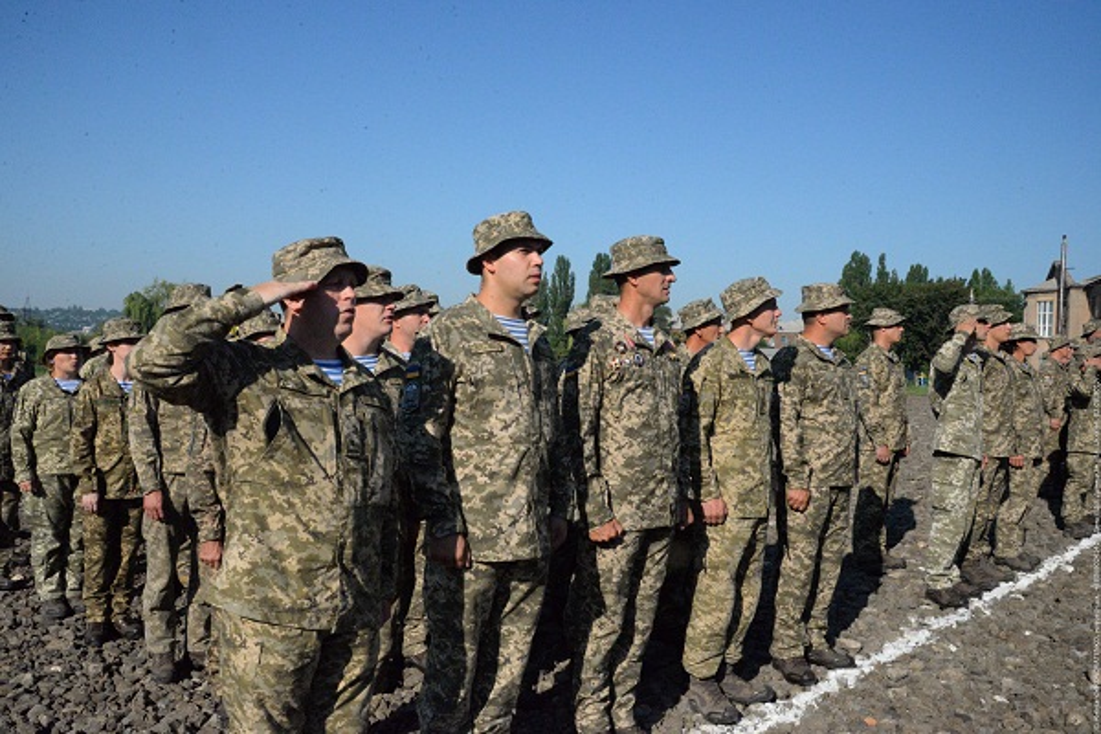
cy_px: 367
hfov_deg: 61.9
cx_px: 550
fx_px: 917
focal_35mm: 30
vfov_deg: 43.6
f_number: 22
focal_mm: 30
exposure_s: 1/2500
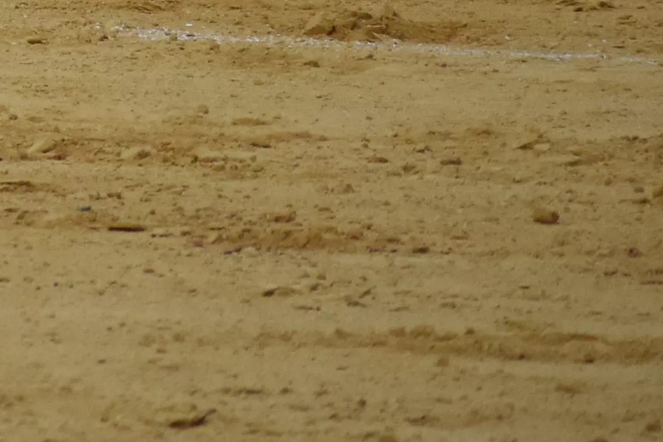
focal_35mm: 1265
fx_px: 23298
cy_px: -505
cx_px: -1036
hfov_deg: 1.6
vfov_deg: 1.1
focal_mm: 160
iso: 800
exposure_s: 1/1000
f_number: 5
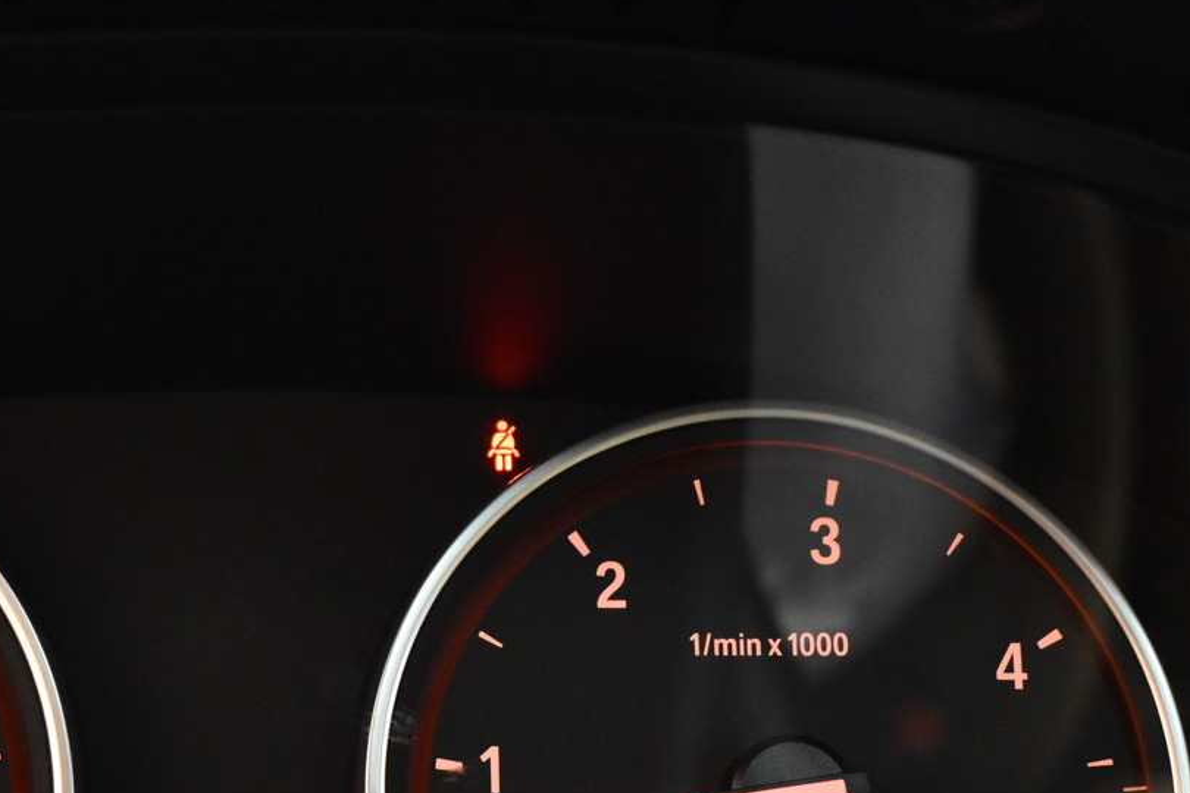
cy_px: 750
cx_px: 235
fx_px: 2380
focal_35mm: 72
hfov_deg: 27.5
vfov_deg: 18.5
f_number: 4.5
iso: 3200
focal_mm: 24
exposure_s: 1/80
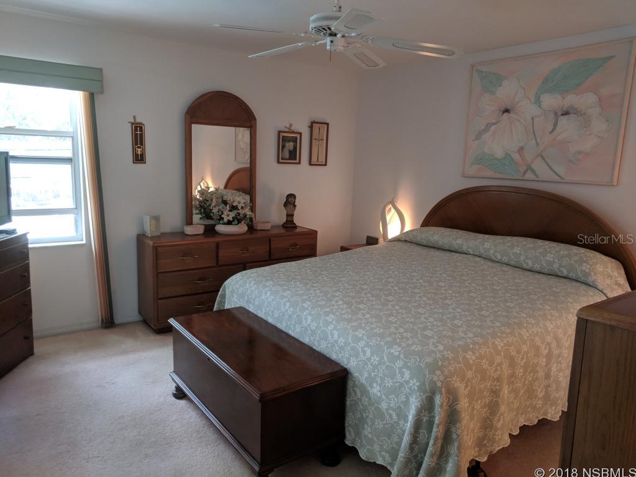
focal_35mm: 26
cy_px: 238
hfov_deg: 67.3
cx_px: 318
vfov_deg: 53.1
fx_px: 478
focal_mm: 4.67
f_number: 2
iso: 306
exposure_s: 1/60
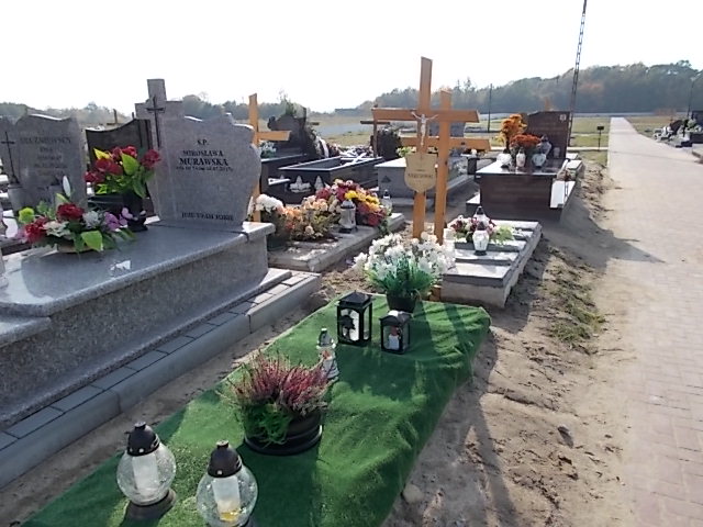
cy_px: 264
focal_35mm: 26
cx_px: 352
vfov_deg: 53.1
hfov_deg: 67.3
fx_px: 528
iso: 80
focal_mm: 4.6
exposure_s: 1/125
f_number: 8
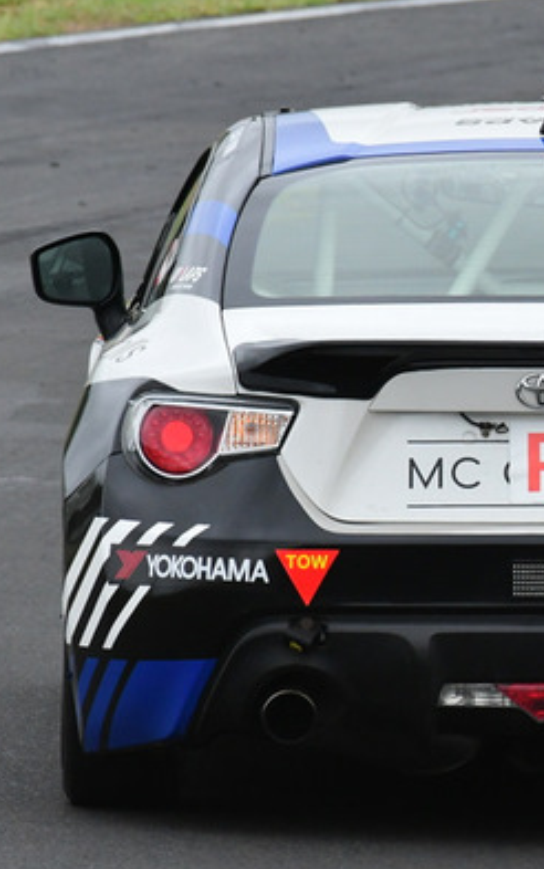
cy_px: 369
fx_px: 36846
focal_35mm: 1555
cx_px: 679
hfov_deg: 0.8
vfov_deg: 1.4
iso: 1600
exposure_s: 1/640
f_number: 10
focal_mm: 500
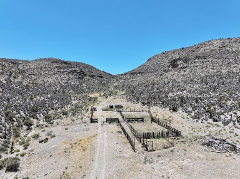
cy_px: 90
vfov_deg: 56.7
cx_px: 120
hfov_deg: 71.6
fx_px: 166
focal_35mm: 24
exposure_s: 1/1600
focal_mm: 12.29
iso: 100
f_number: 2.8
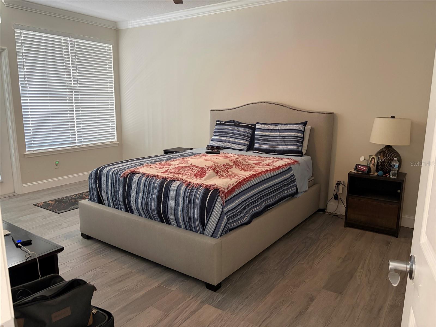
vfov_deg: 53.1
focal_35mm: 26
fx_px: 327
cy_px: 164
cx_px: 218
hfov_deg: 67.3
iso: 400
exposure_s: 1/40
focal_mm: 5.96
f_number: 1.6
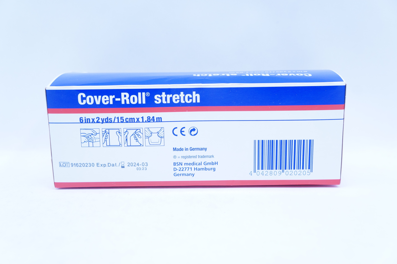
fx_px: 529
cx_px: 198
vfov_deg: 28.0
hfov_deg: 41.2
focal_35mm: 48
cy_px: 132
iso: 800
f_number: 5.6
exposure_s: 1/100
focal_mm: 32
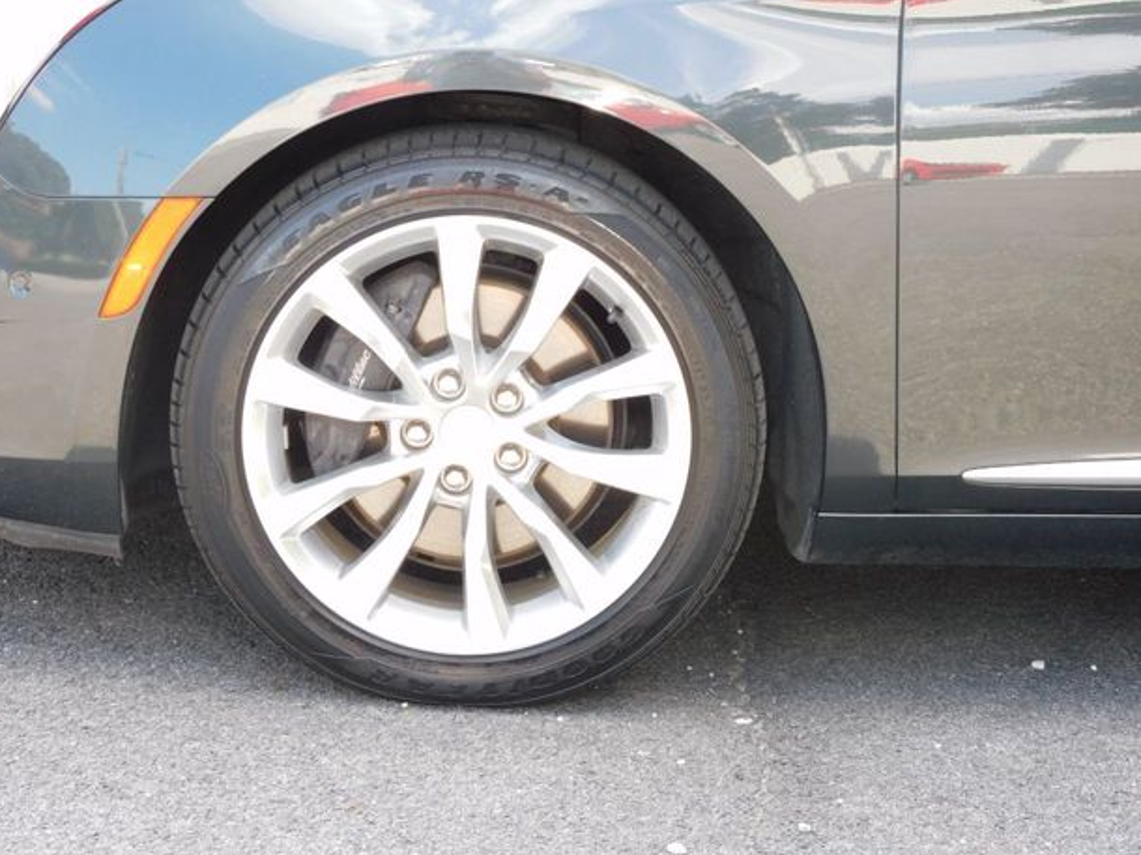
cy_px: 419
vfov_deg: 17.6
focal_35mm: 84
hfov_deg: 23.3
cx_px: 572
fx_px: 2768
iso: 140
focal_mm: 14.3
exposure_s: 1/60
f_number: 4.5
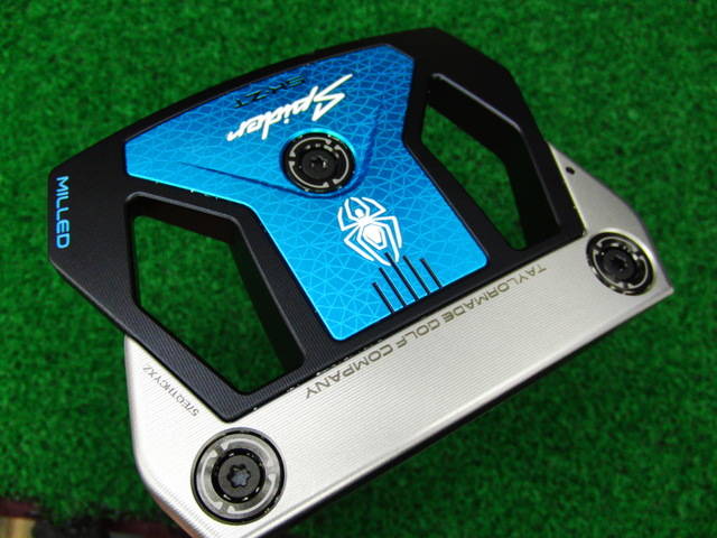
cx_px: 358
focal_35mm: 37
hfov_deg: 50.1
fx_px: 766
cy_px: 269
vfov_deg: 38.7
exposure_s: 1/60
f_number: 3.6
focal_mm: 6.42
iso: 400
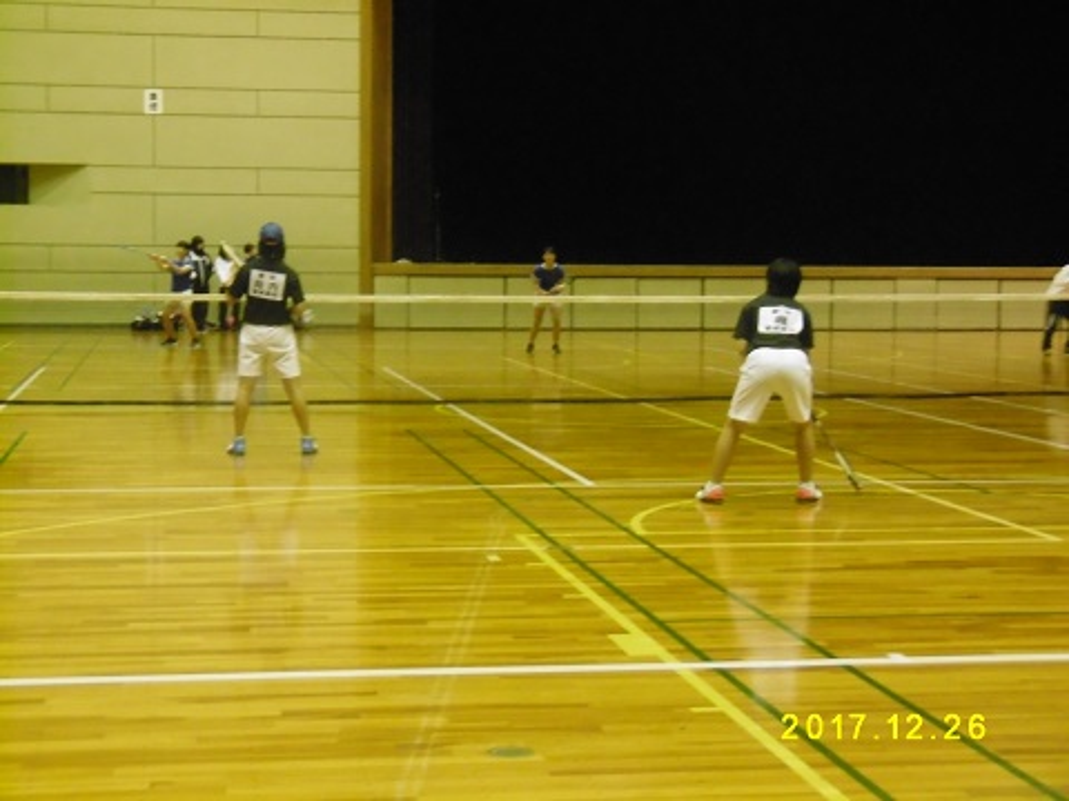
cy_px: 400
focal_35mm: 68
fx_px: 2100
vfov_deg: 21.6
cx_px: 534
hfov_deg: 28.6
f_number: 4.4
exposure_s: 1/30
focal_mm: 12.1
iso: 1600
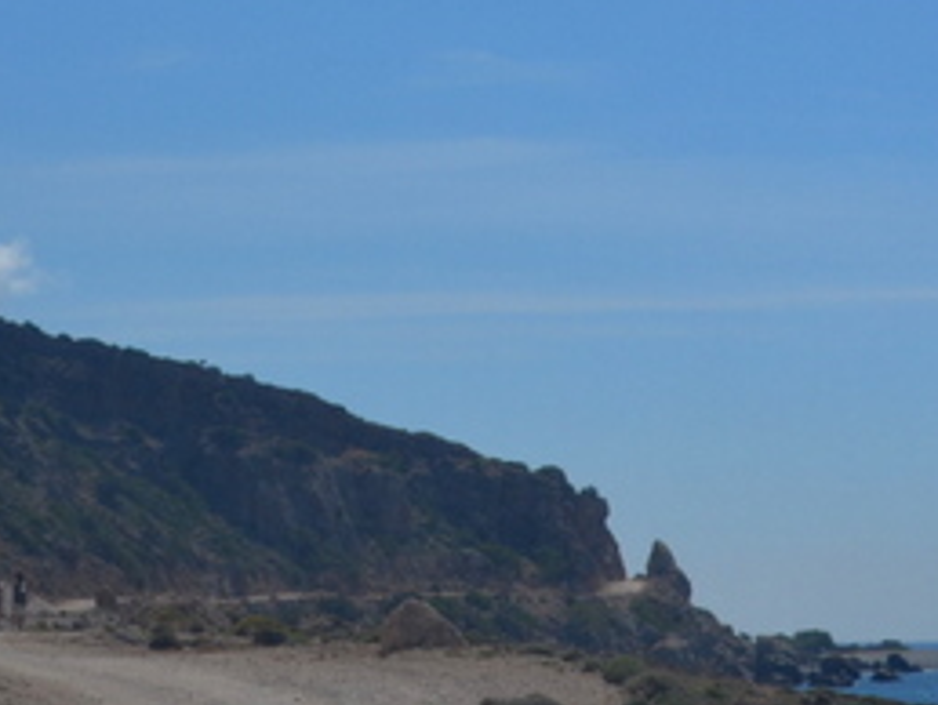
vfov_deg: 11.0
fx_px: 3634
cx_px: 338
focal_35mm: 134
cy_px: -36
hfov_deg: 14.7
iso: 100
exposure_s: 1/400
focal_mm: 30
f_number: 9
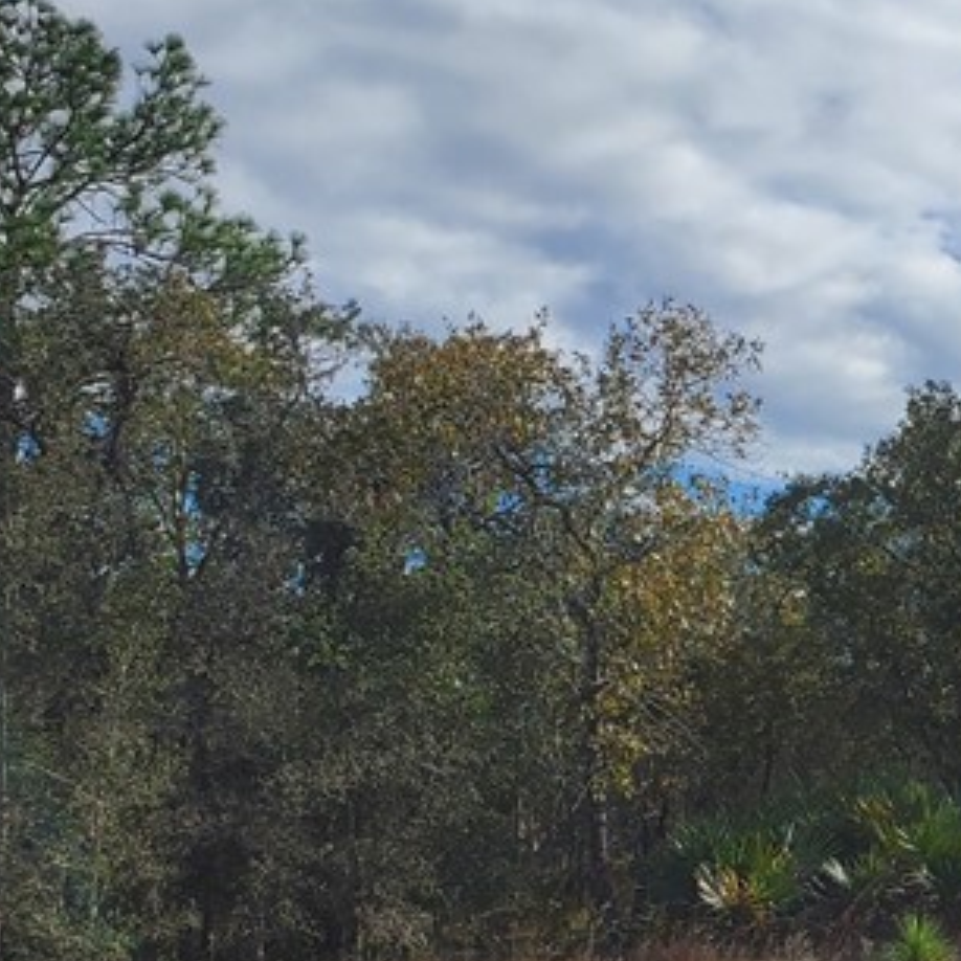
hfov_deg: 21.1
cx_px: 1109
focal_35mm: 77
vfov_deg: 22.3
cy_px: 675
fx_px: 2418
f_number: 2.4
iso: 50
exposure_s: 1/1854
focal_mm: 4.3
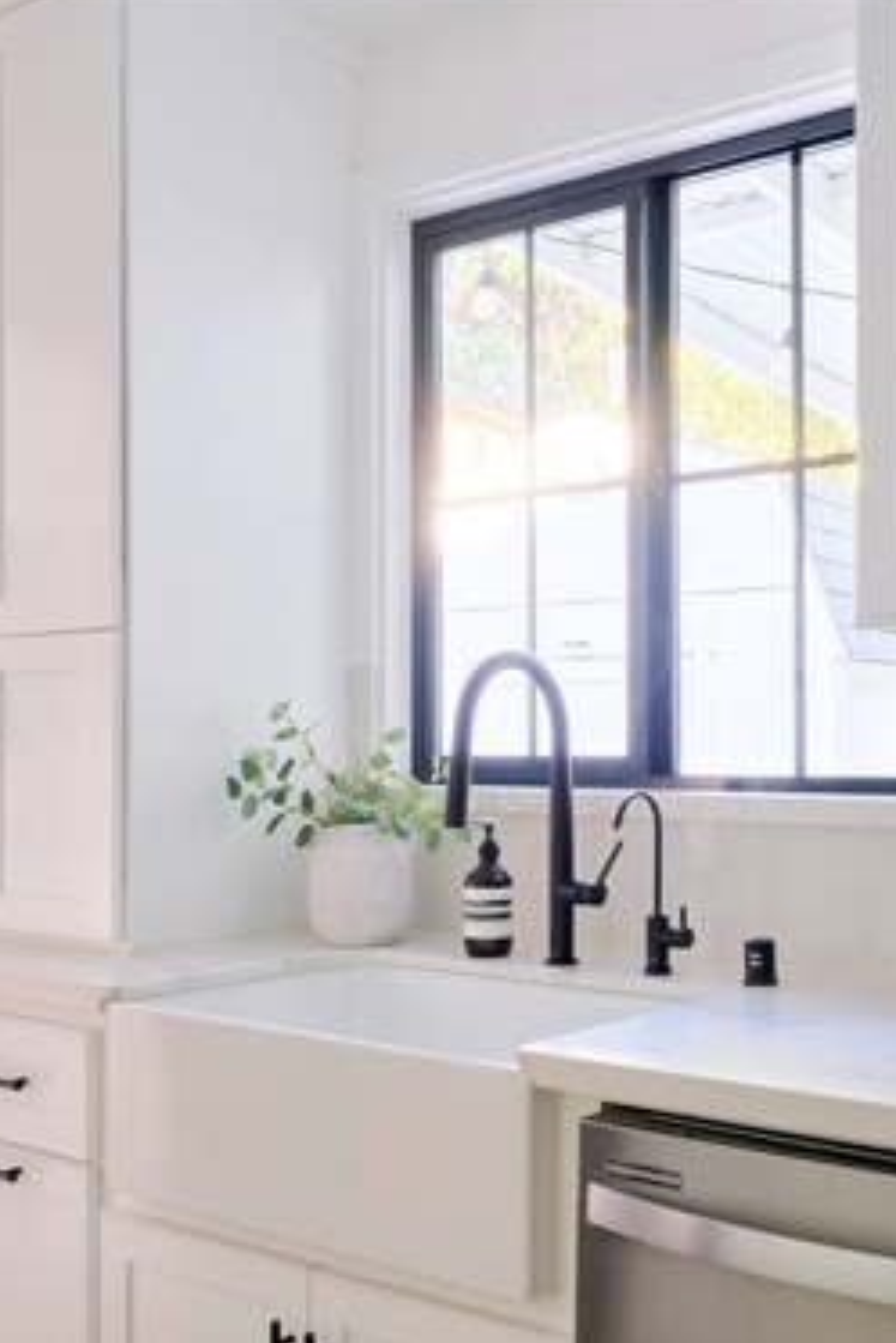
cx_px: 738
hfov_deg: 34.5
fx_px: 1387
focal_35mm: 37
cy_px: 747
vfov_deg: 51.5
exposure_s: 1/4
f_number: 11
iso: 100
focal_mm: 21.7
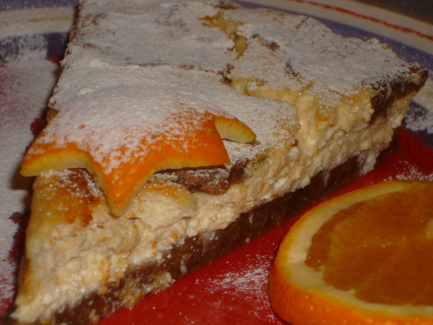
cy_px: 157
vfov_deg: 11.9
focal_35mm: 125
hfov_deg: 15.8
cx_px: 212
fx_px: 1564
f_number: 5.8
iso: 100
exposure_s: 1/60
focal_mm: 20.8
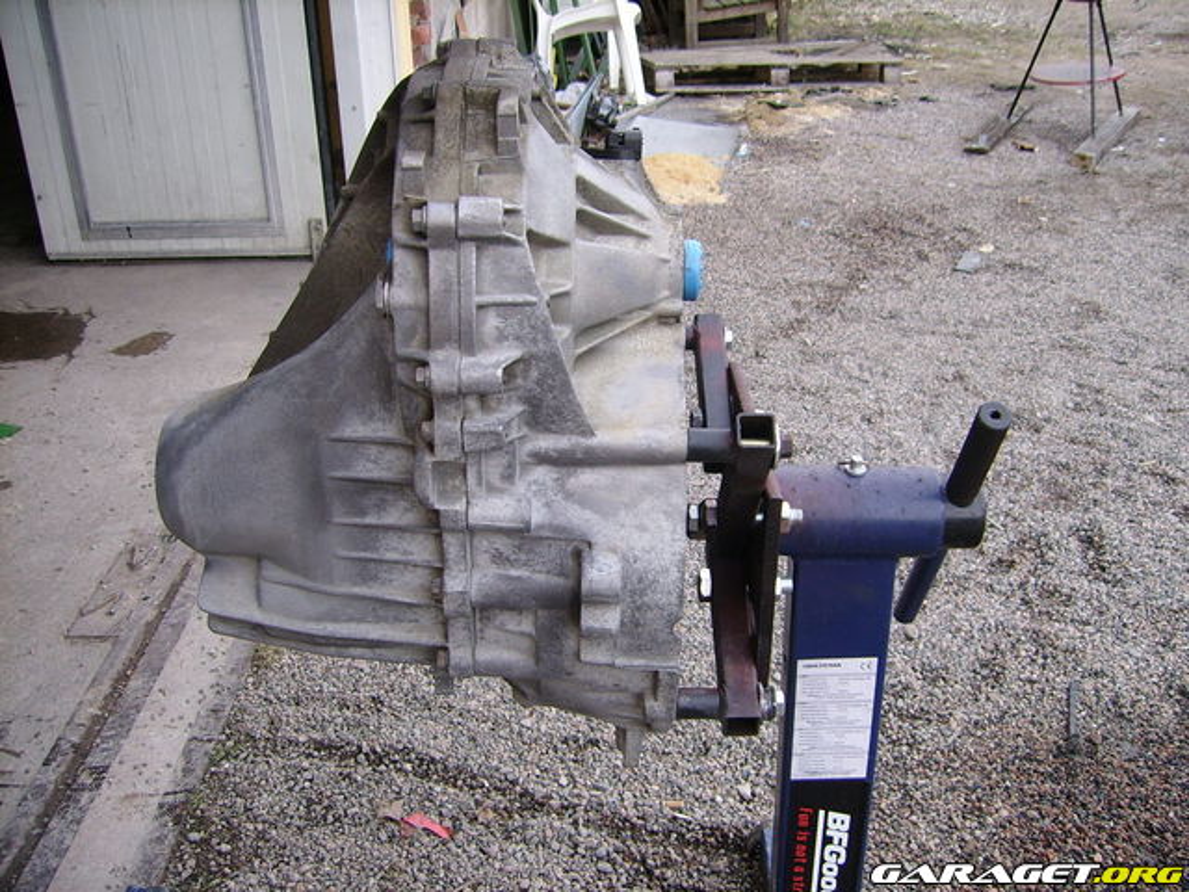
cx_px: 594
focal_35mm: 35
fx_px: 1202
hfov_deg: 52.6
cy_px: 446
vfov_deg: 40.7
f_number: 2.8
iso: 50
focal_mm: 5.95
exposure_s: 1/210
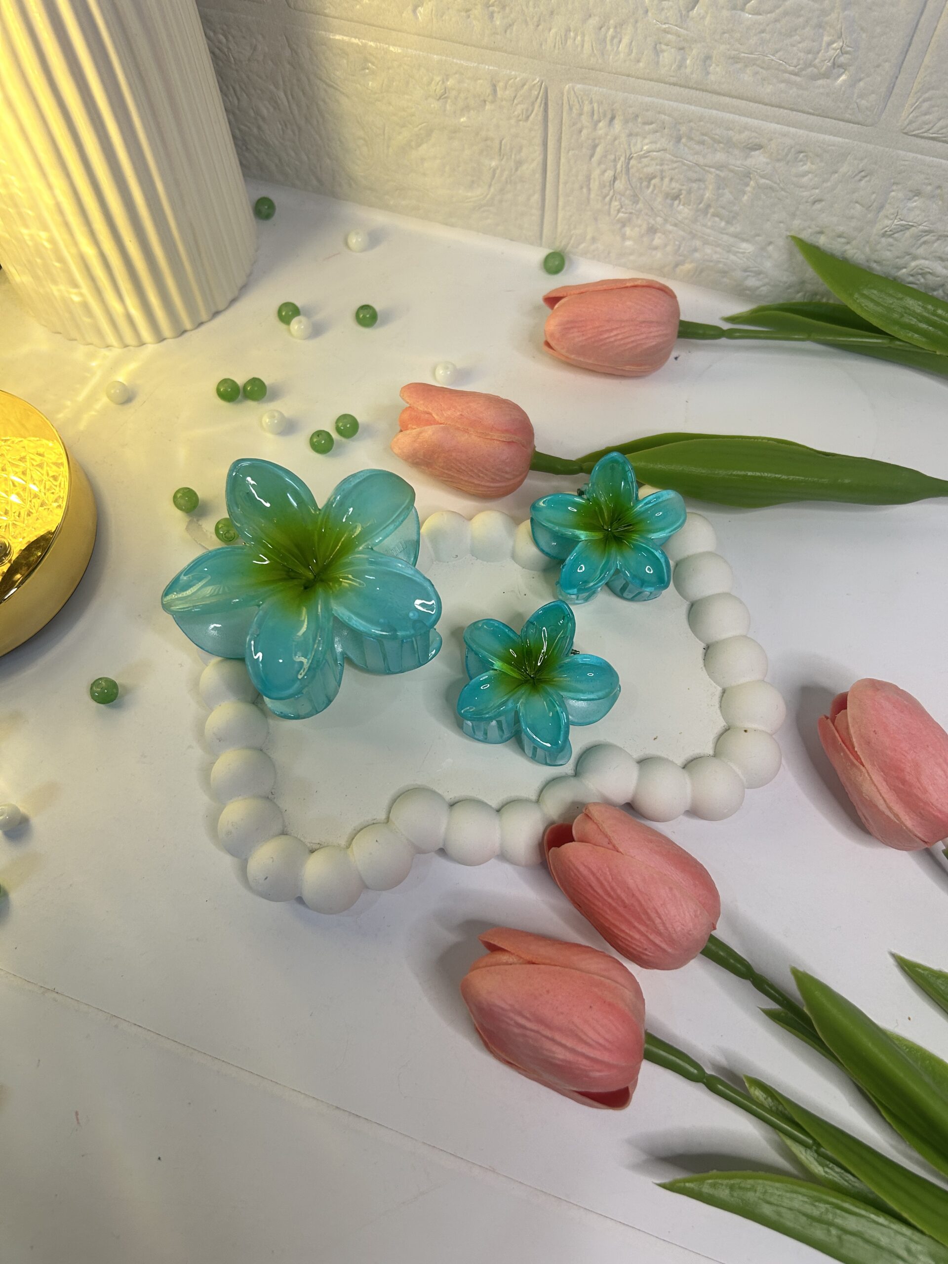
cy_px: 632
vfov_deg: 67.3
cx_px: 474
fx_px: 949
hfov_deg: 53.1
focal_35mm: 26
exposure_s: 1/100
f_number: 1.5
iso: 80
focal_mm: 5.7
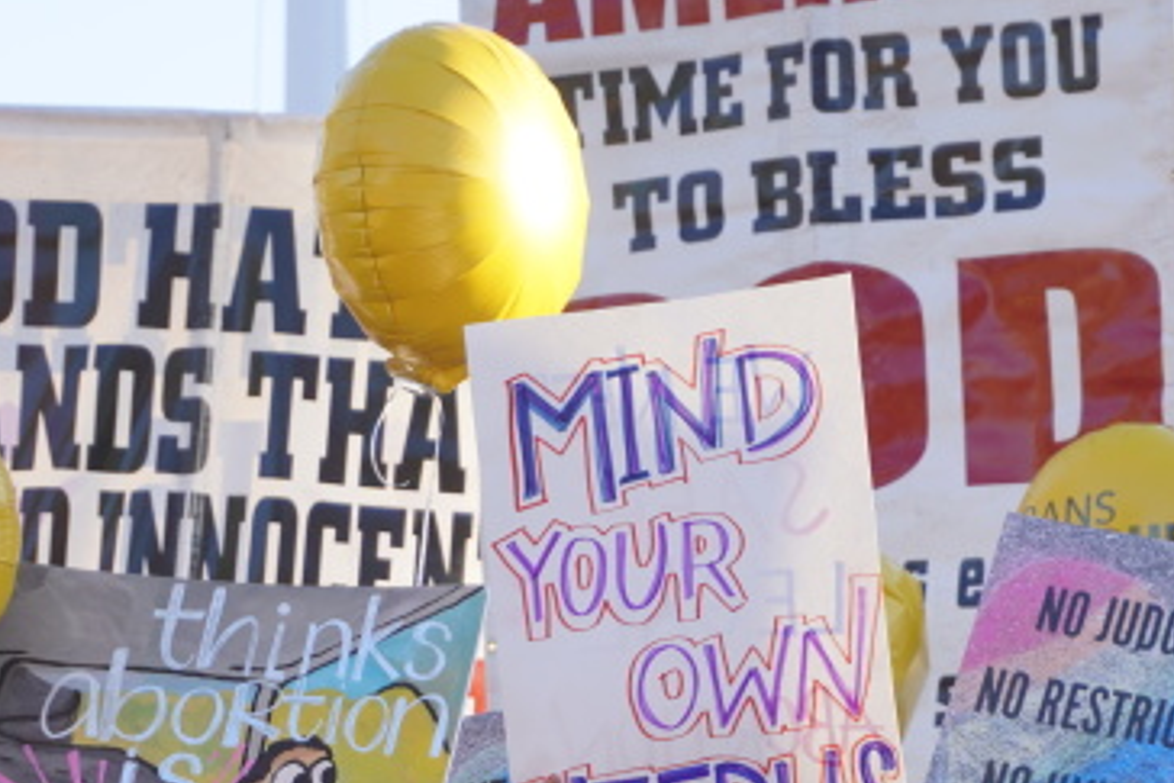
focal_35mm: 175
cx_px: 848
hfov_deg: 11.7
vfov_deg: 7.8
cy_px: 625
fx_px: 5709
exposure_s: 1/160
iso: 160
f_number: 5.6
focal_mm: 50
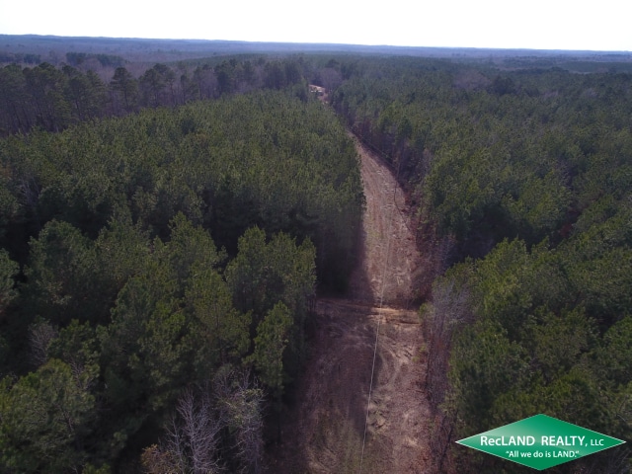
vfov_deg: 66.0
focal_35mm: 20
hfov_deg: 81.7
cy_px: 237
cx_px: 316
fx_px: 365
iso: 100
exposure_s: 1/455
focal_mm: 3.61
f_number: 2.8
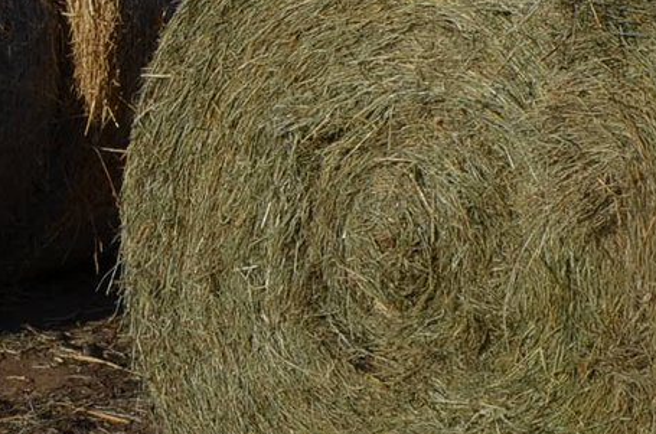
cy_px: -64
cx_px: 1025
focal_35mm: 113
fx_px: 2054
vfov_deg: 11.8
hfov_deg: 16.3
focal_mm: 20
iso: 100
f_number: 9
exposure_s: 1/320
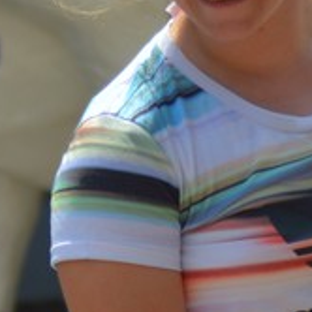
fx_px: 13202
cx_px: 167
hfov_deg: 1.4
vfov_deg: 1.4
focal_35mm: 1295
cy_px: -14
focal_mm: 165
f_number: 4.5
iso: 200
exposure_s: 1/2000
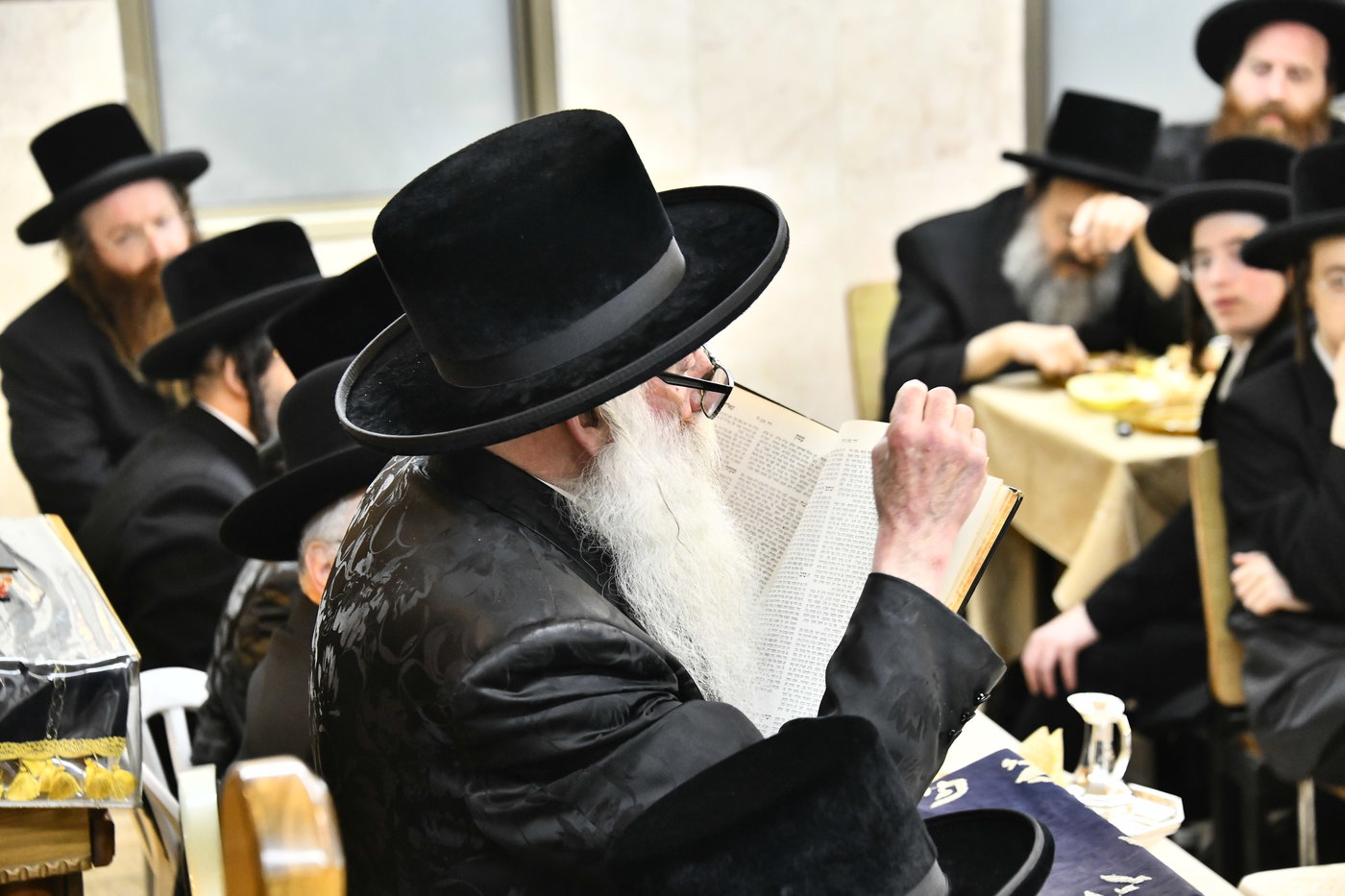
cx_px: 672
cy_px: 448
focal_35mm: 105
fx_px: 3922
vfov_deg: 13.0
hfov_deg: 19.5
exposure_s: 1/125
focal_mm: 105
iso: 3200
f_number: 5.6
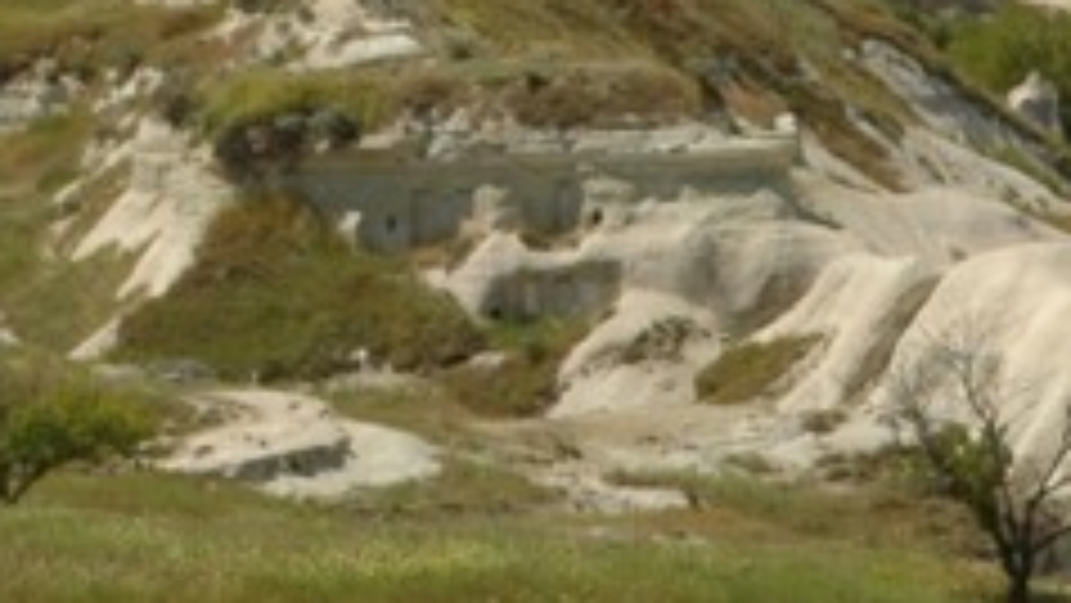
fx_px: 6068
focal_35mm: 214
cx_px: 1404
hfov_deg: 9.9
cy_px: 832
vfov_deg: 5.6
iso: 200
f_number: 8
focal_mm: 27
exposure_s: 1/250
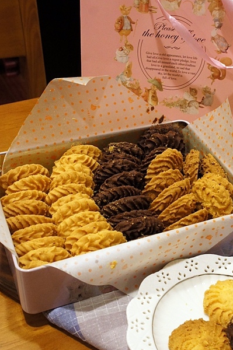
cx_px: 156
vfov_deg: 36.9
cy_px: 174
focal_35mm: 54
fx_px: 525
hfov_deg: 24.9
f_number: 8
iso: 1600
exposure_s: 1/15
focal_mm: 24
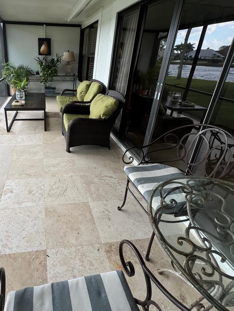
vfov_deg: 84.0
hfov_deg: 65.5
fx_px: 171
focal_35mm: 19
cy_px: 131
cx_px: 65
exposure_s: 1/99
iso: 32
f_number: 1.8
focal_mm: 1.57
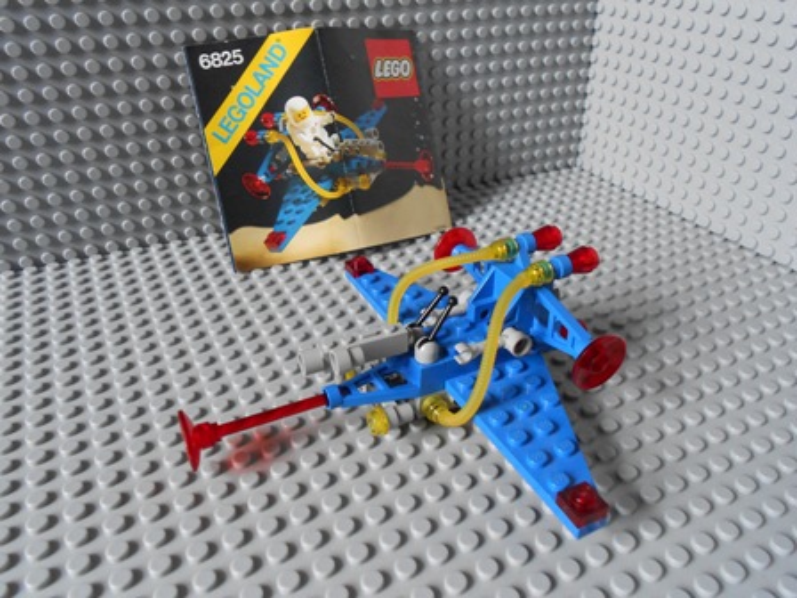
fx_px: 668
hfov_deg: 61.7
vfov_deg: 48.2
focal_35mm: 29
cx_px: 398
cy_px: 299
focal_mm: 5.3
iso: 200
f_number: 3.4
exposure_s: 1/10
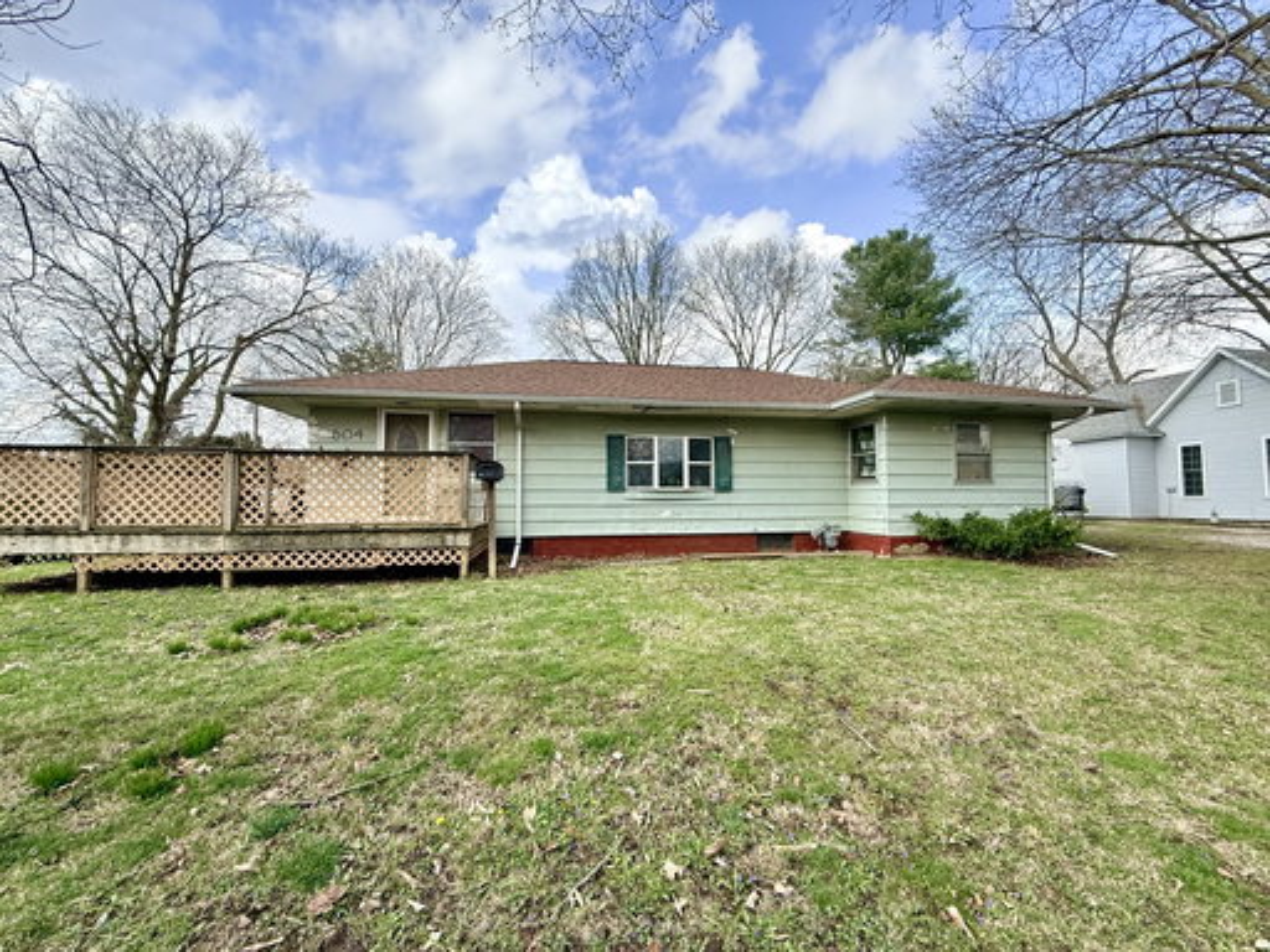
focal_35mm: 14
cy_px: 476
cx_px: 635
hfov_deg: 102.1
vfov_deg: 85.7
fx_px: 514
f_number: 2.2
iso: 50
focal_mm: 2.22
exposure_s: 1/770
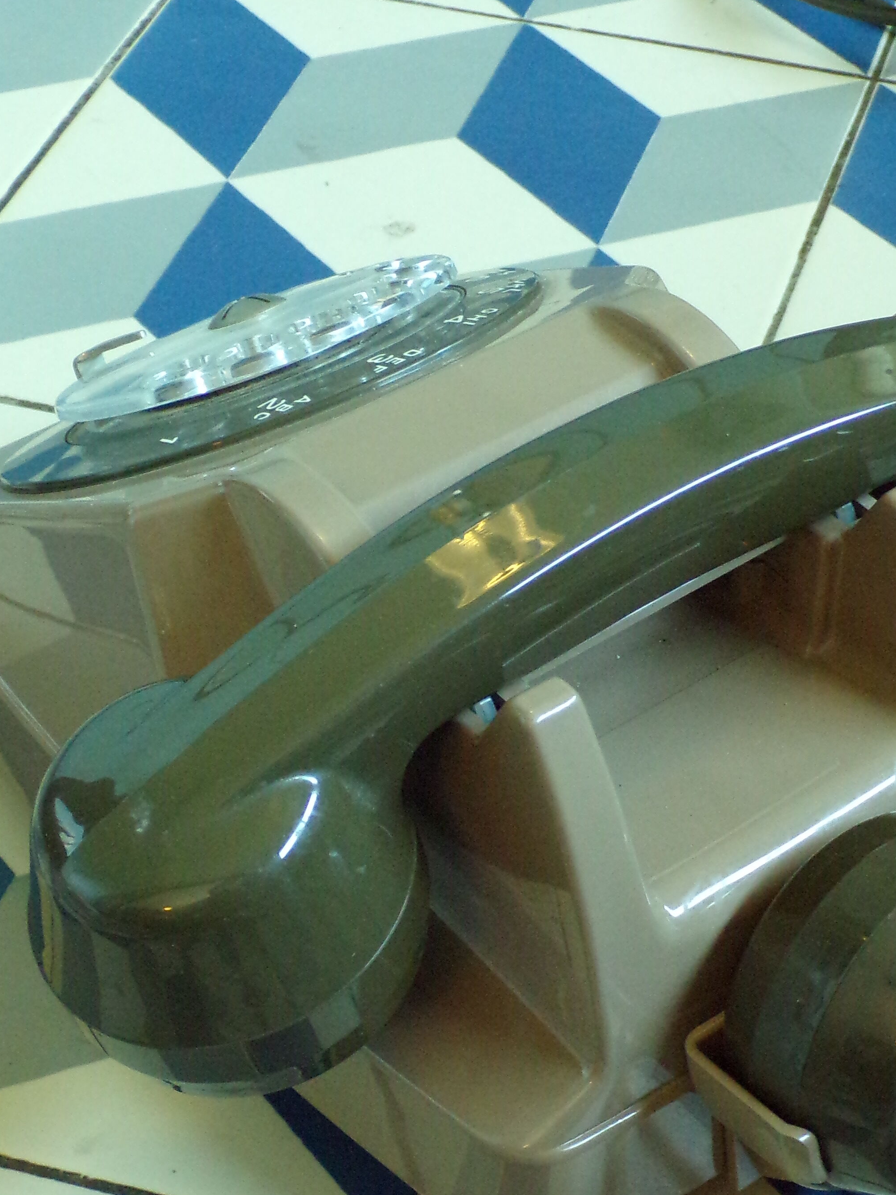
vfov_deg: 27.0
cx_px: 609
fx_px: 2485
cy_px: 689
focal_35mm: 72
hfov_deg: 20.4
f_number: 3.4
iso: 552
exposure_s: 1/20
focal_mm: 7.6
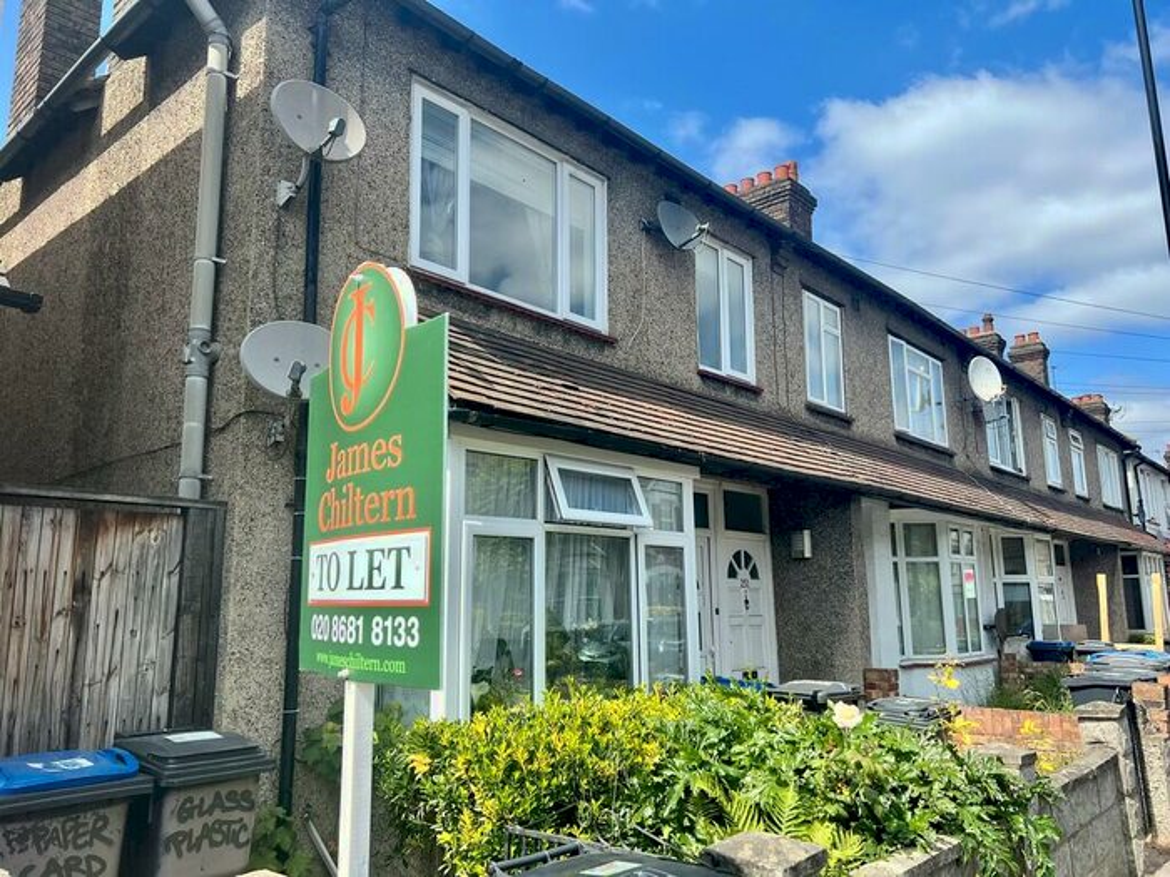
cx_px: 585
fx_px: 879
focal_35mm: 26
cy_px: 438
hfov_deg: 67.3
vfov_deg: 53.1
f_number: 1.5
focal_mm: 5.7
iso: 50
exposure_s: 1/2762
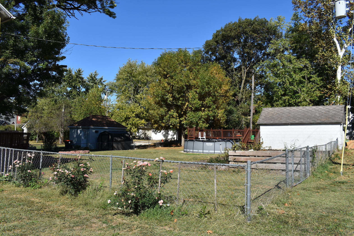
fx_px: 305
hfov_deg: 60.3
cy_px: 114
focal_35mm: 31
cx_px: 174
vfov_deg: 42.3
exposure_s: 1/320
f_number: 9
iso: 100
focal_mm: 20
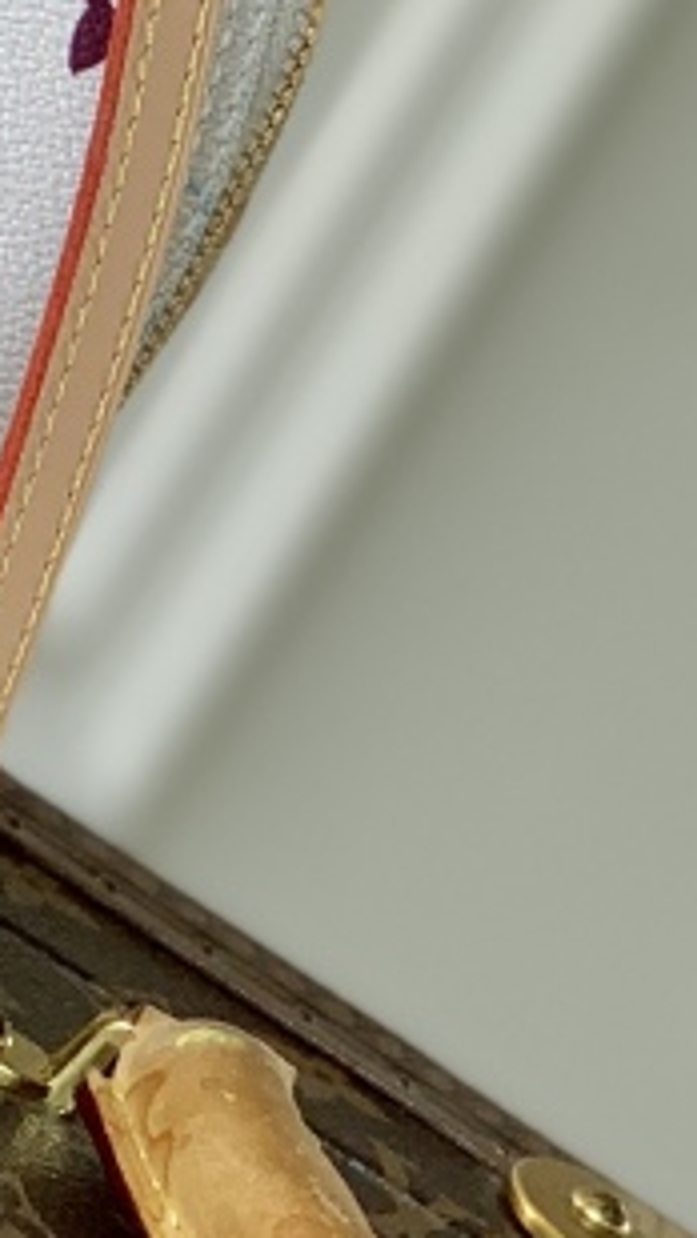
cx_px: -837
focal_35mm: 264
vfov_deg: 8.1
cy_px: -276
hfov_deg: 4.5
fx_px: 8667
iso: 16
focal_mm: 6
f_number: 2.4
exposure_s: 1/224
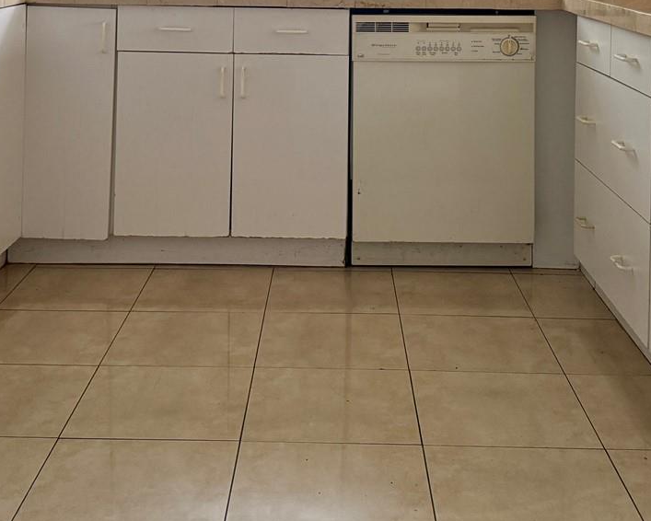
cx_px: 331
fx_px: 1021
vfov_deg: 26.9
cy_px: -12
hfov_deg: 35.4
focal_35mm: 53
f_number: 1.78
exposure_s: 1/107
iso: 200
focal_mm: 6.76
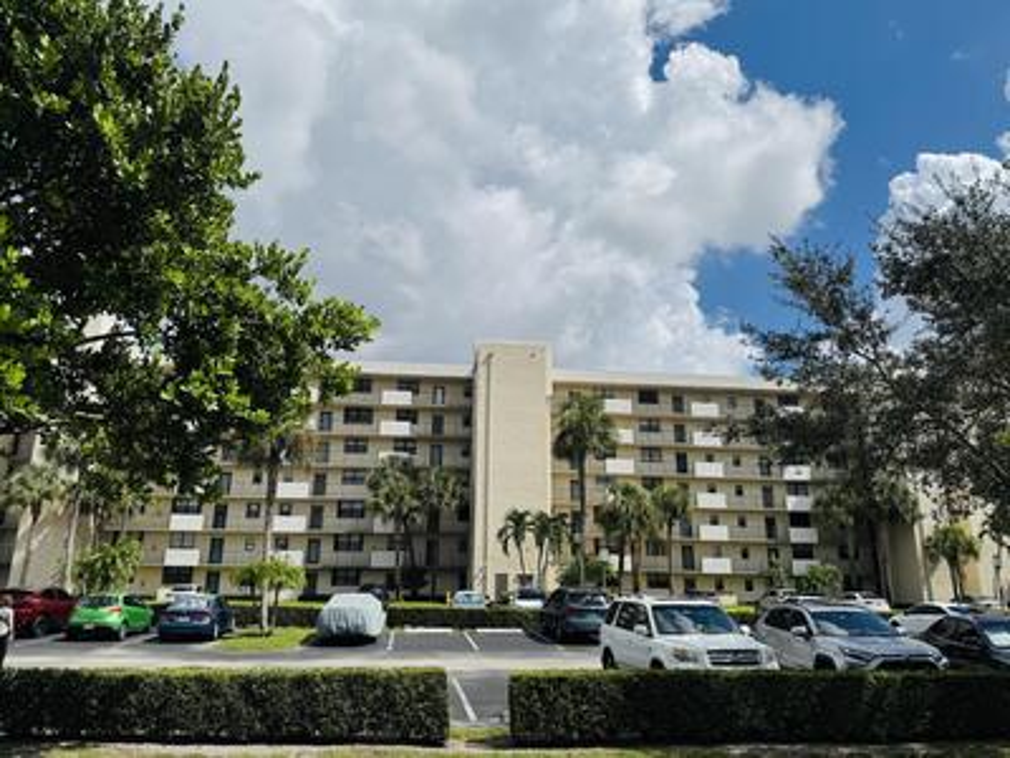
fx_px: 700
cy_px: 379
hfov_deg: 71.6
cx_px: 505
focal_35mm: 24
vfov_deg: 56.8
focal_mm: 6.76
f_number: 1.78
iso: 80
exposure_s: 1/10417
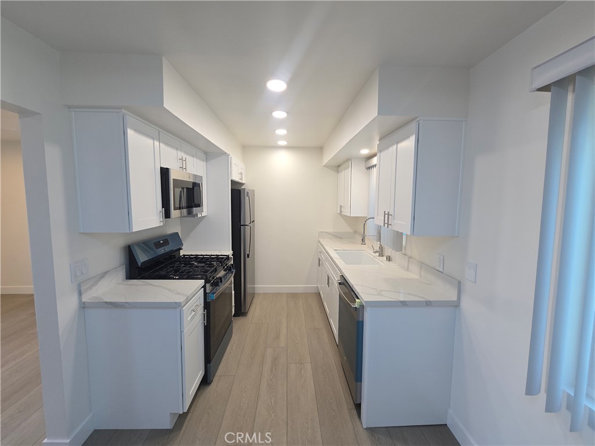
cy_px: 223
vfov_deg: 89.9
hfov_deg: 106.2
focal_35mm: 13
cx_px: 298
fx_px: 223
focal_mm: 2.2
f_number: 2.2
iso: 50
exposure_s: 1/56.5
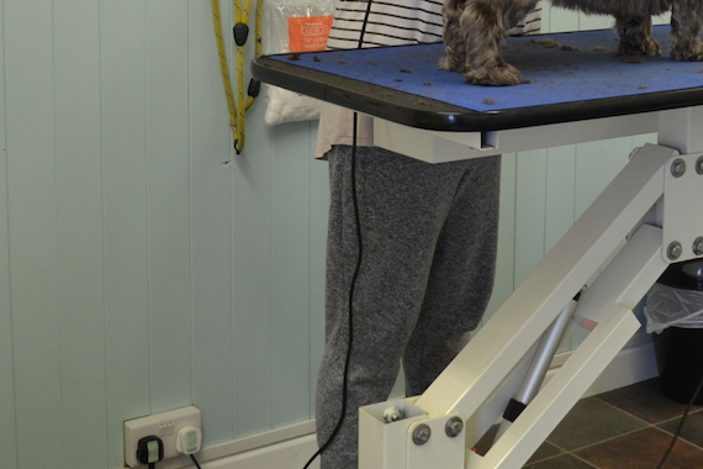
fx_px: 1386
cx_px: 580
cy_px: -14
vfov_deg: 18.6
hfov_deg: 27.8
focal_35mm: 71
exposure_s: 1/60
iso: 400
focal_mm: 18
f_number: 4
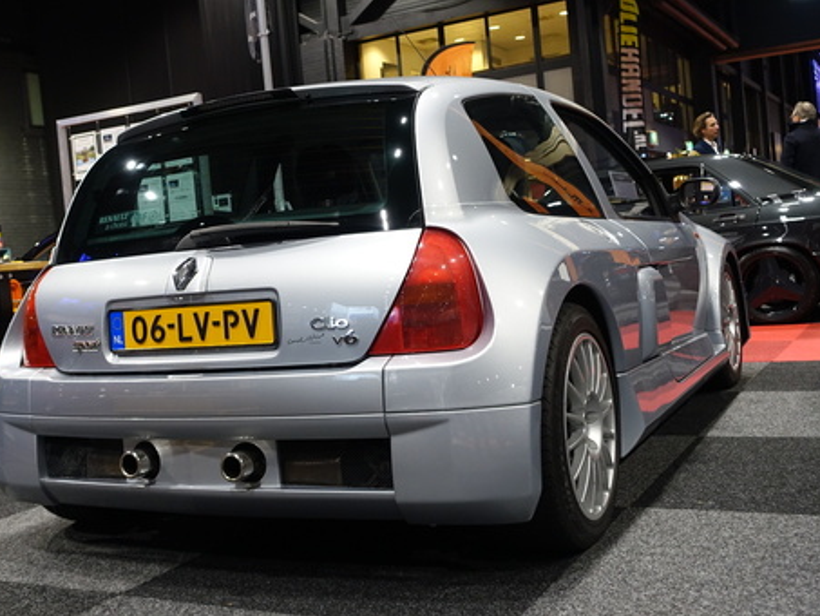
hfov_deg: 44.6
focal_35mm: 42
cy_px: 275
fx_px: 995
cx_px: 342
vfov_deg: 34.3
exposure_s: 1/40
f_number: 2.8
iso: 500
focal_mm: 12.06
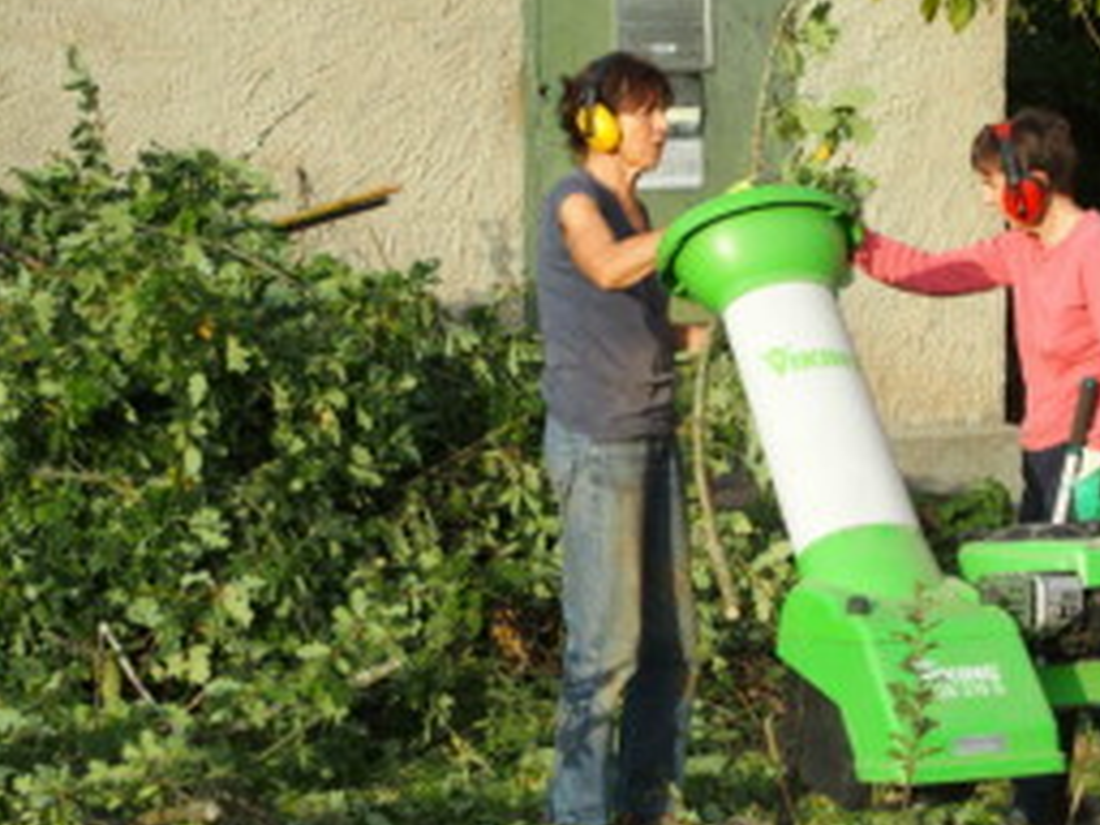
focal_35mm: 175
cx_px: 778
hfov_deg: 11.3
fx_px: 5561
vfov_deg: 8.5
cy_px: 391
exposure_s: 1/500
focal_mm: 24
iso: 100
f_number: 4
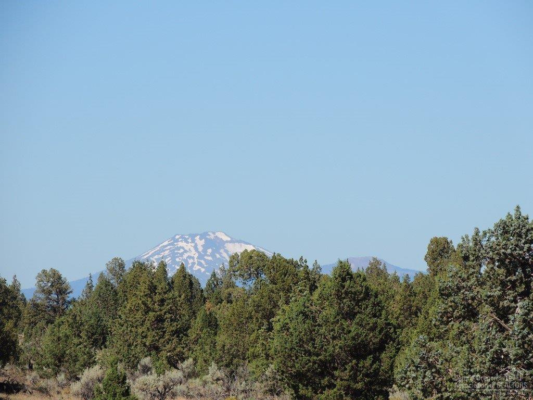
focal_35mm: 350
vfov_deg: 4.2
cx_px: 266
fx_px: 5389
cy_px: 200
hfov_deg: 5.7
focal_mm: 62.4
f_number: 4.8
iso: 100
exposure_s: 1/800
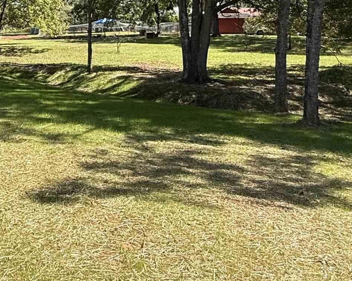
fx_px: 458
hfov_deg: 36.2
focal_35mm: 44
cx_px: -28
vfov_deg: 32.2
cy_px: 19
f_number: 2.2
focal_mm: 2.22
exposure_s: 1/742
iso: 50
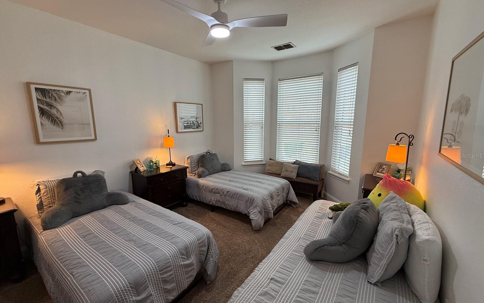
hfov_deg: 101.5
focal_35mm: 15
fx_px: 198
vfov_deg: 74.8
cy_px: 155
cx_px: 243
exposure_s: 1/120
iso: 125
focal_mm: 2.22
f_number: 2.2
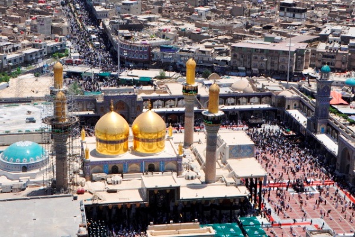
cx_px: 178
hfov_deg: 35.1
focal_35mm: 57
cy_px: 118
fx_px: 562
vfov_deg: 23.8
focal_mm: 38
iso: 640
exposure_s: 1/640
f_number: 14
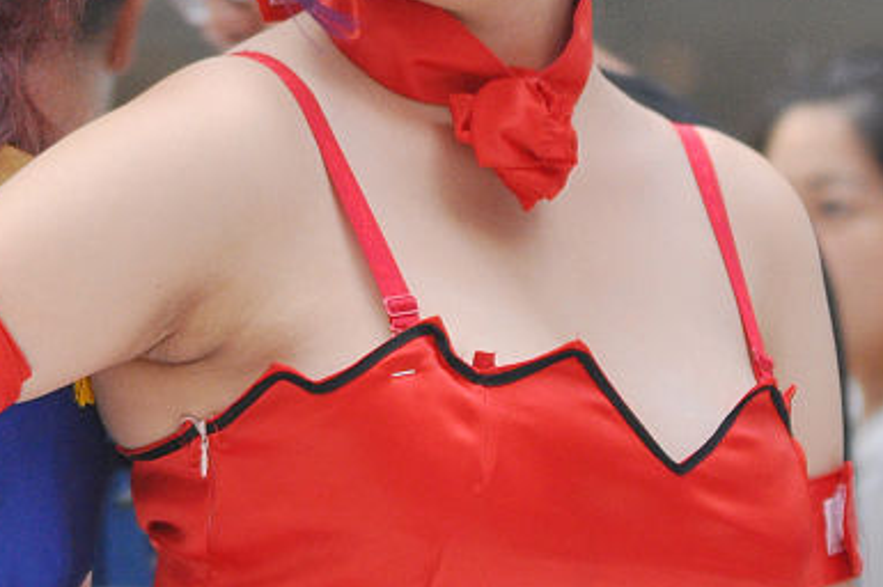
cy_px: 91
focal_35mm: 327
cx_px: -163
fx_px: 8014
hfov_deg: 6.3
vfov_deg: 4.2
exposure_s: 1/125
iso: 500
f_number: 2.8
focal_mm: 70
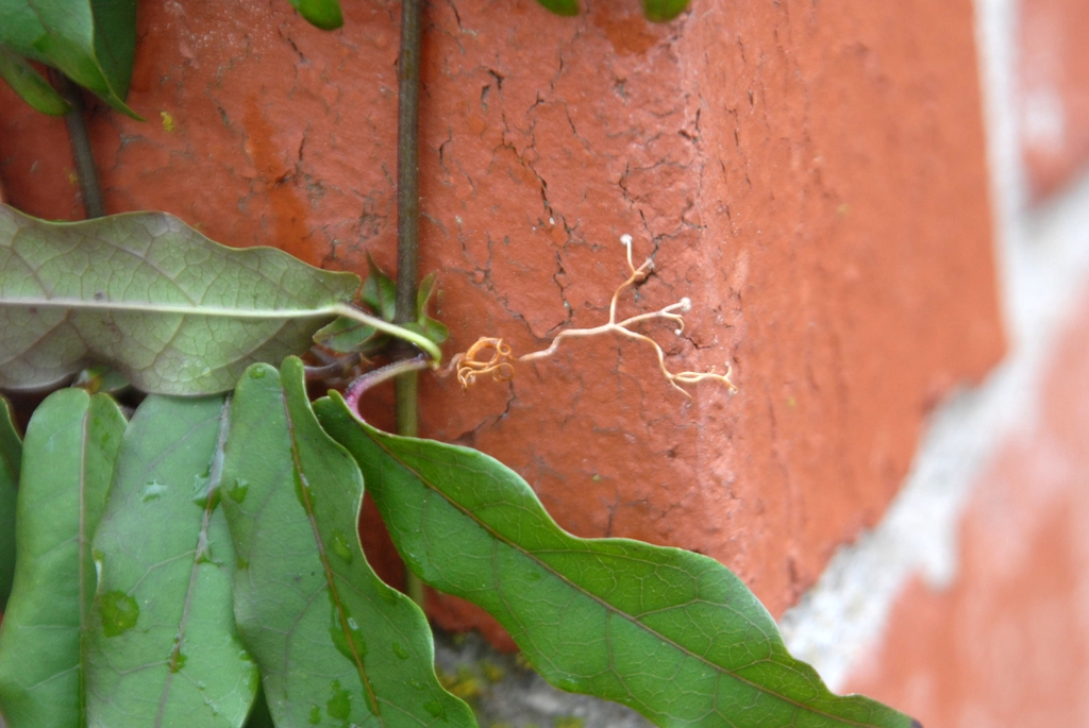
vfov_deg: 7.6
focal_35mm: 180
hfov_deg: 11.4
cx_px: 544
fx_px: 5450
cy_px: 364
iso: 400
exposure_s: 1/50
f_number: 5.6
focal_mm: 120
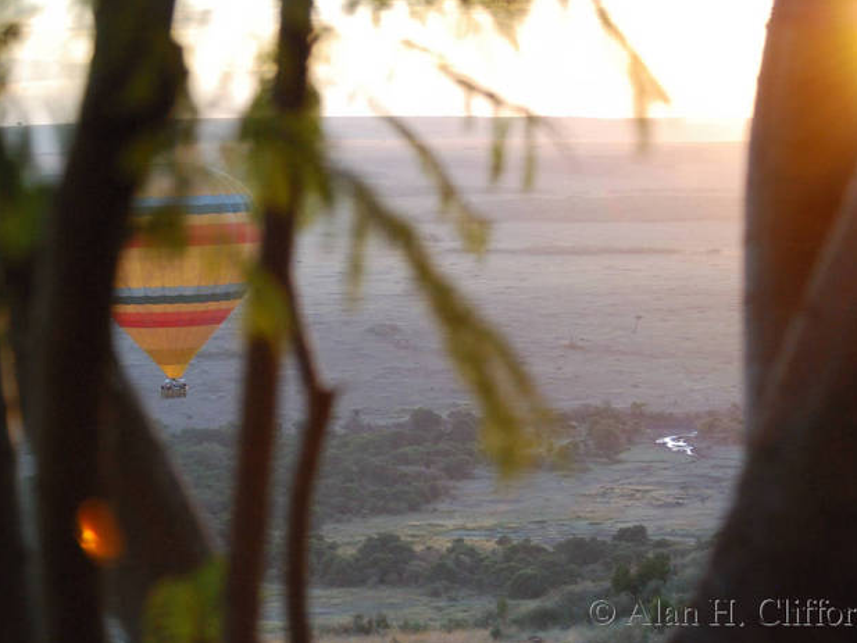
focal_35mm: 131
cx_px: 428
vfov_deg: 11.3
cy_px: 321
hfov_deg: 15.1
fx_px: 3244
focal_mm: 80
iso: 1600
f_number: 4.5
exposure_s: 1/500
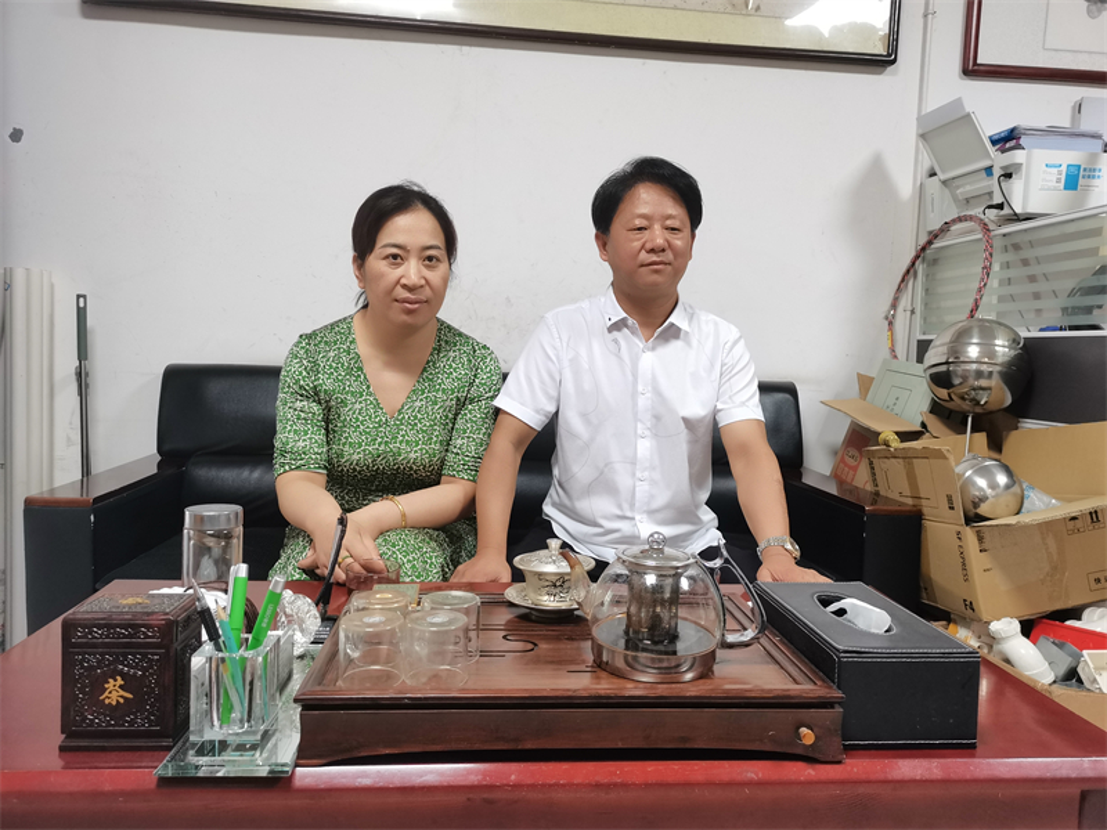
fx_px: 831
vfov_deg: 53.1
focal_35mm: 26
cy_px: 415
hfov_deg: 67.3
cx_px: 554
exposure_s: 1/50
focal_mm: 5.58
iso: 320
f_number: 1.8
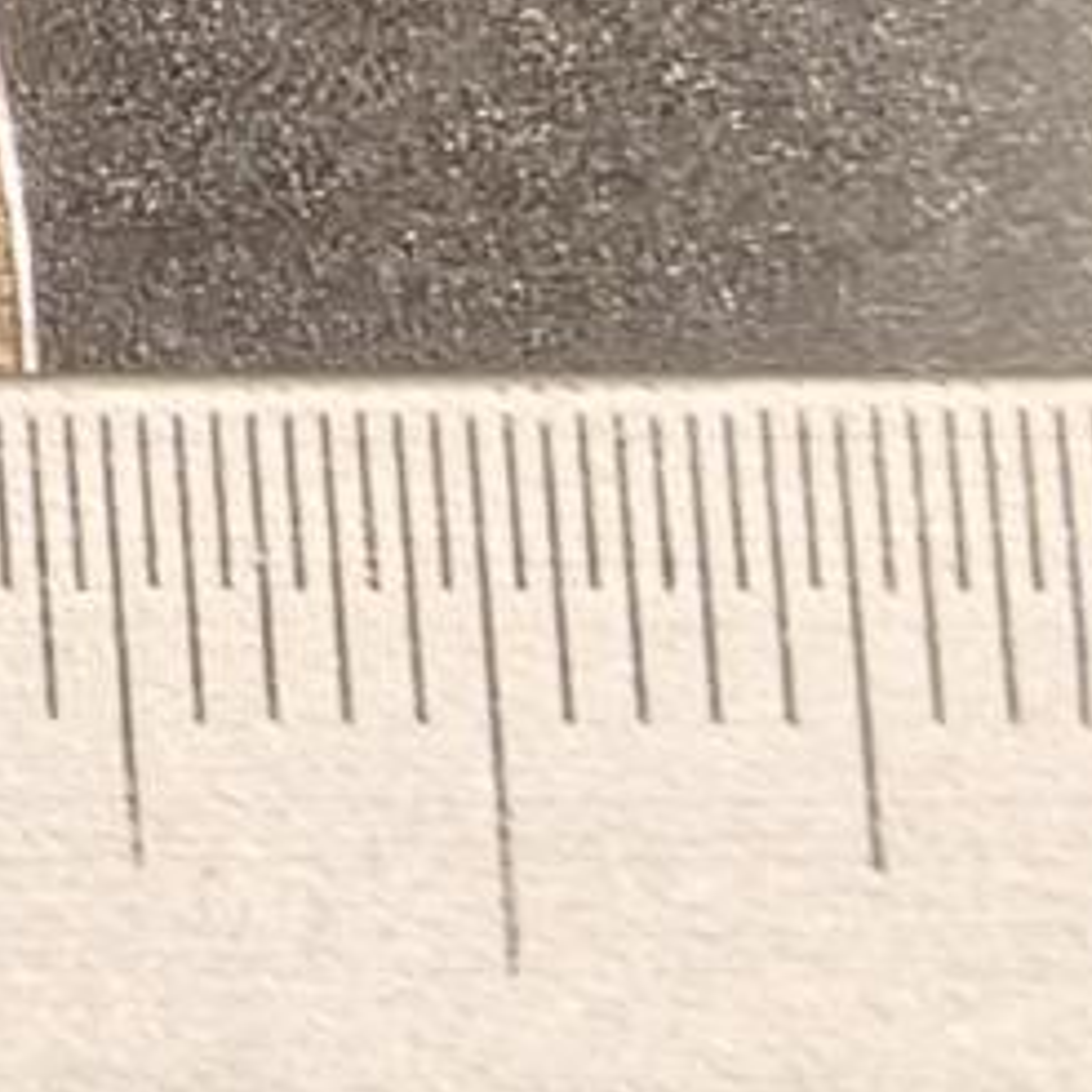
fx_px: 5318
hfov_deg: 10.0
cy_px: 914
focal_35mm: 149
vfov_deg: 11.7
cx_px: -1669
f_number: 2
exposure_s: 1/50
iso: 160
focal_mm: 2.32
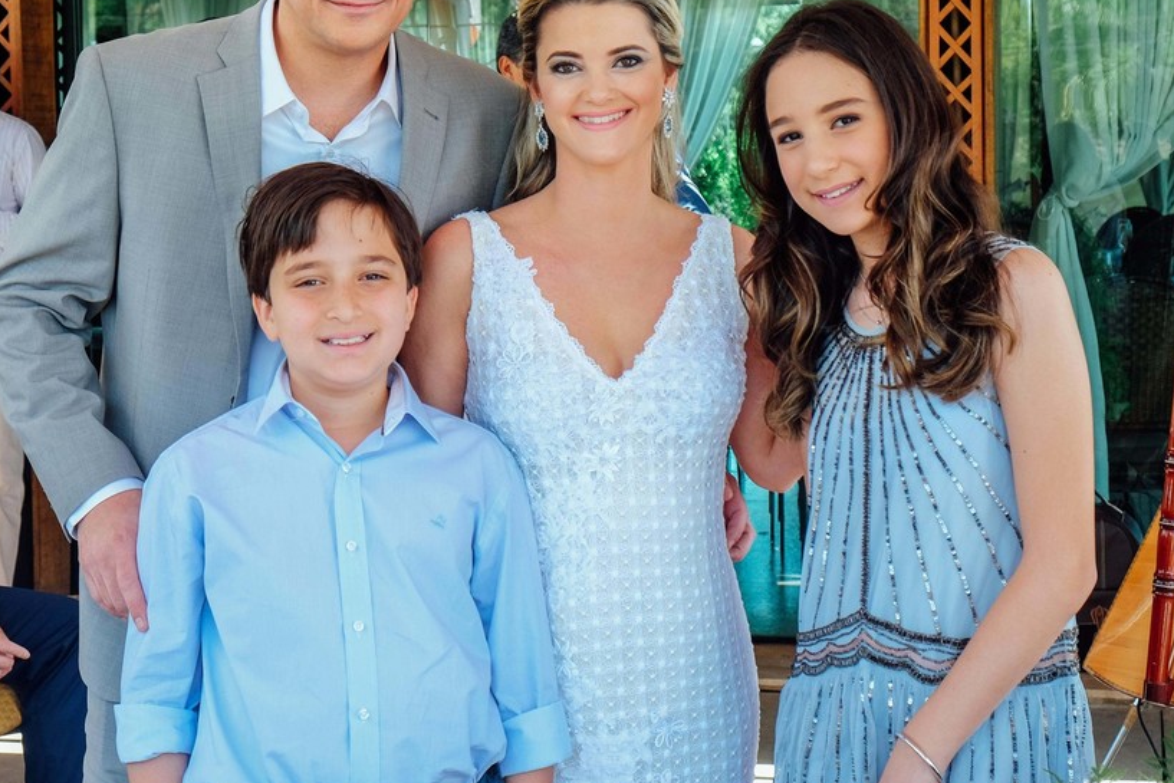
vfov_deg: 19.7
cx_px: 539
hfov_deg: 29.2
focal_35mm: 69
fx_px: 2250
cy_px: 276
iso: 500
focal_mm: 31.5
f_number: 5
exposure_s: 1/160
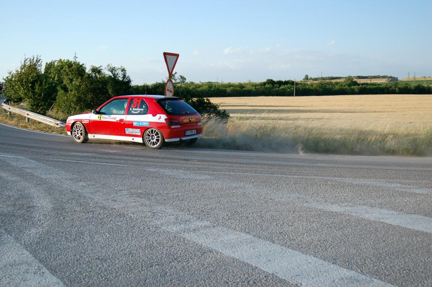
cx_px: 216
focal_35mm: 42
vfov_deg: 31.8
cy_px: 144
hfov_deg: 46.4
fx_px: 504
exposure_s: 1/1000
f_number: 4
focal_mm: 28
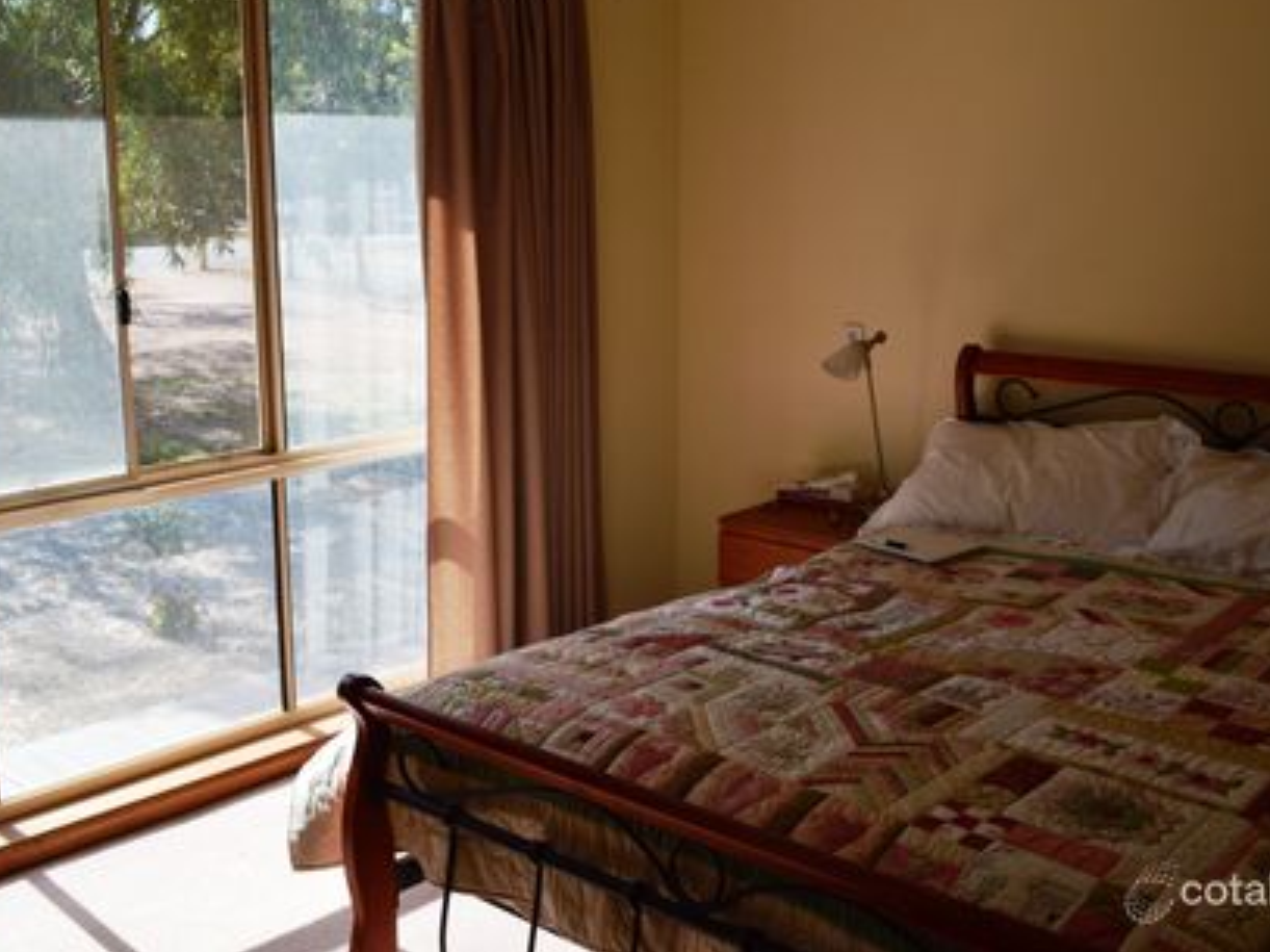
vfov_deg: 35.9
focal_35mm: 40
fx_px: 1467
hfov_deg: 46.8
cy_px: 467
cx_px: 643
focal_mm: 24
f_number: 10
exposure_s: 1/250
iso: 400
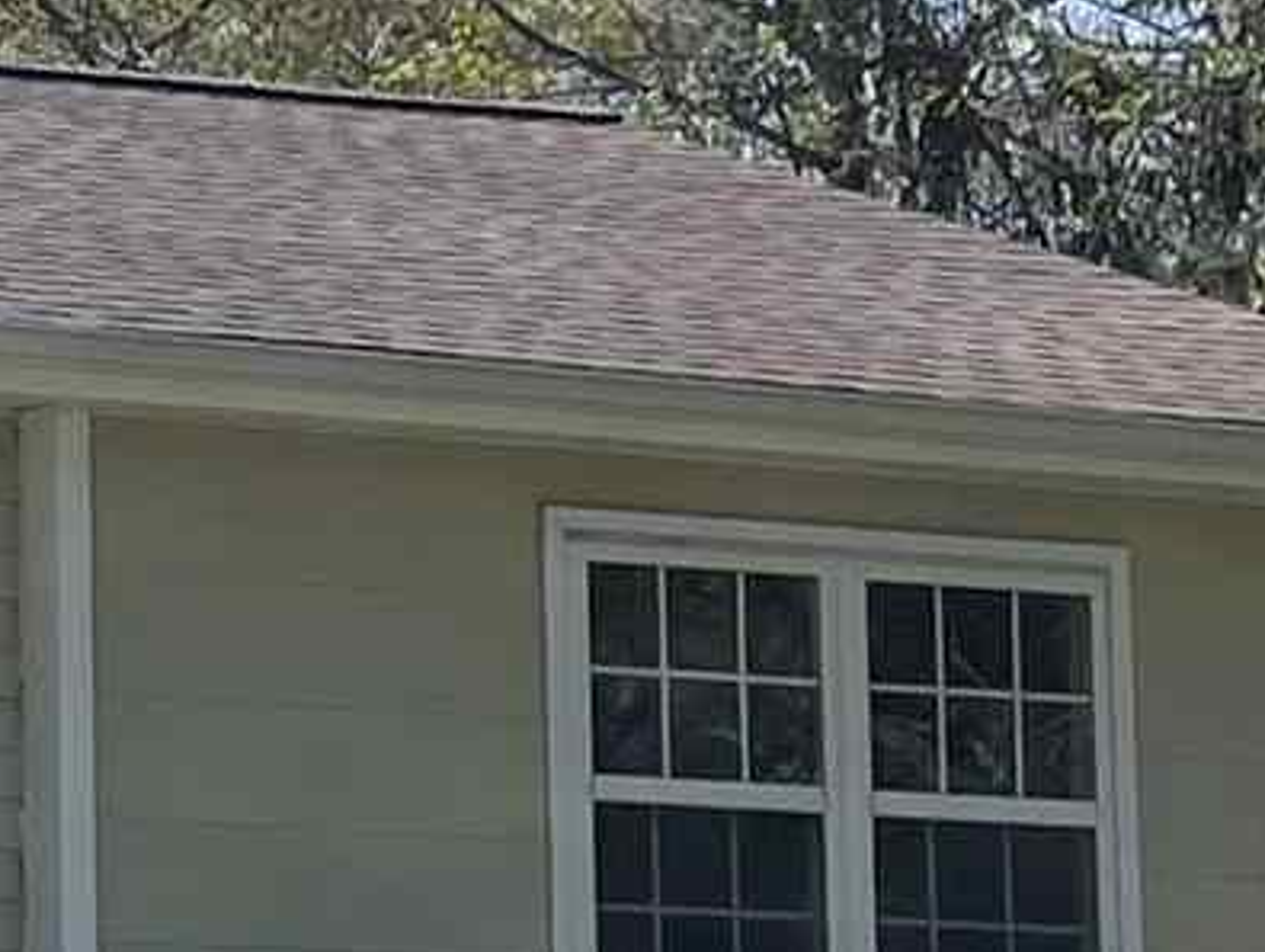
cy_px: 356
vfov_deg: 7.4
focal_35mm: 202
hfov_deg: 8.9
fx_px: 7389
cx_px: -1749
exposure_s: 1/4132
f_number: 1.6
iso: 32
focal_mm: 4.2
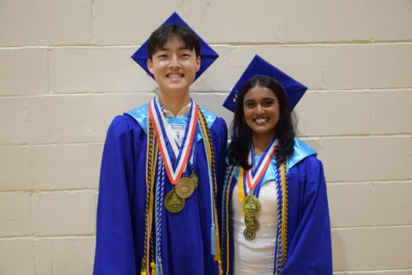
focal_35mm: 45
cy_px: 138
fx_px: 515
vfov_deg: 29.9
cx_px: 206
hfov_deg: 43.6
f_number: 4
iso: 400
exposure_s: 1/30
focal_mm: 30
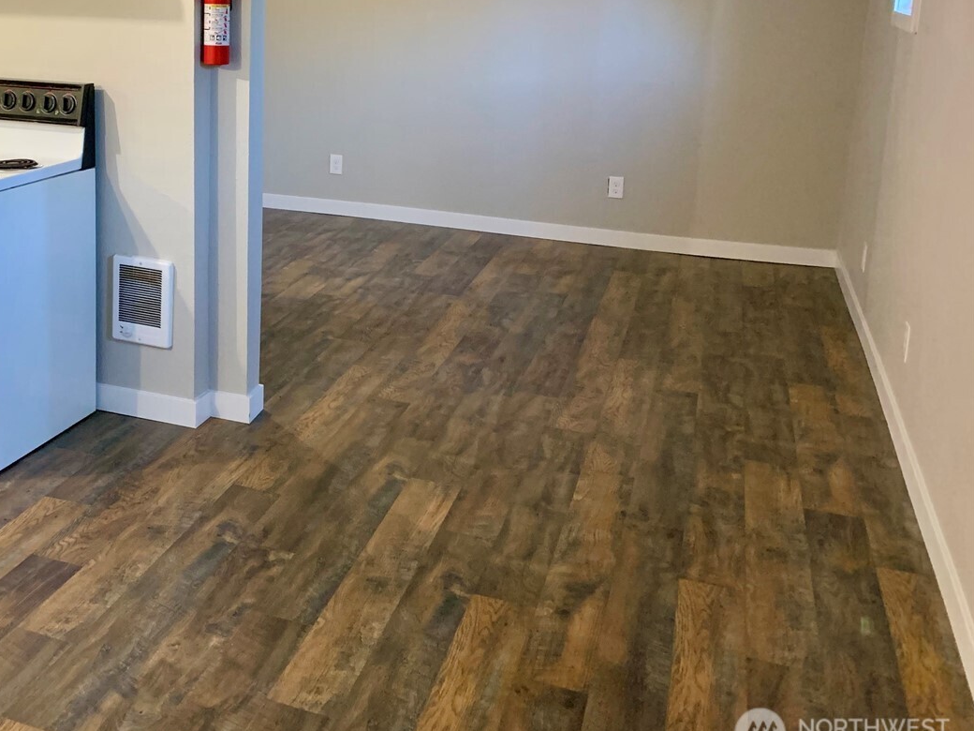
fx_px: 1125
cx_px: 229
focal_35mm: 40
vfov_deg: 35.4
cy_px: 209
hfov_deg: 45.0
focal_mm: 4.25
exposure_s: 1/57
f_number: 1.8
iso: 400
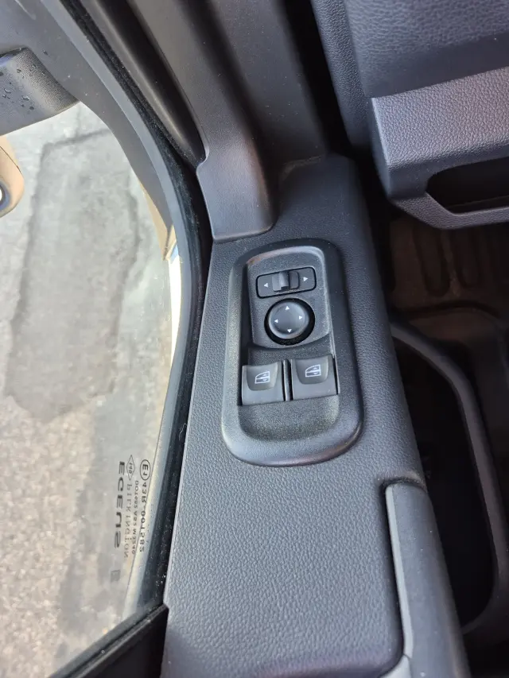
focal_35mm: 23
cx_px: 254
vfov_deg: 73.9
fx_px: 451
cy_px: 339
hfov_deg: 58.9
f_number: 1.8
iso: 125
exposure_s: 1/100
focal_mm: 5.4
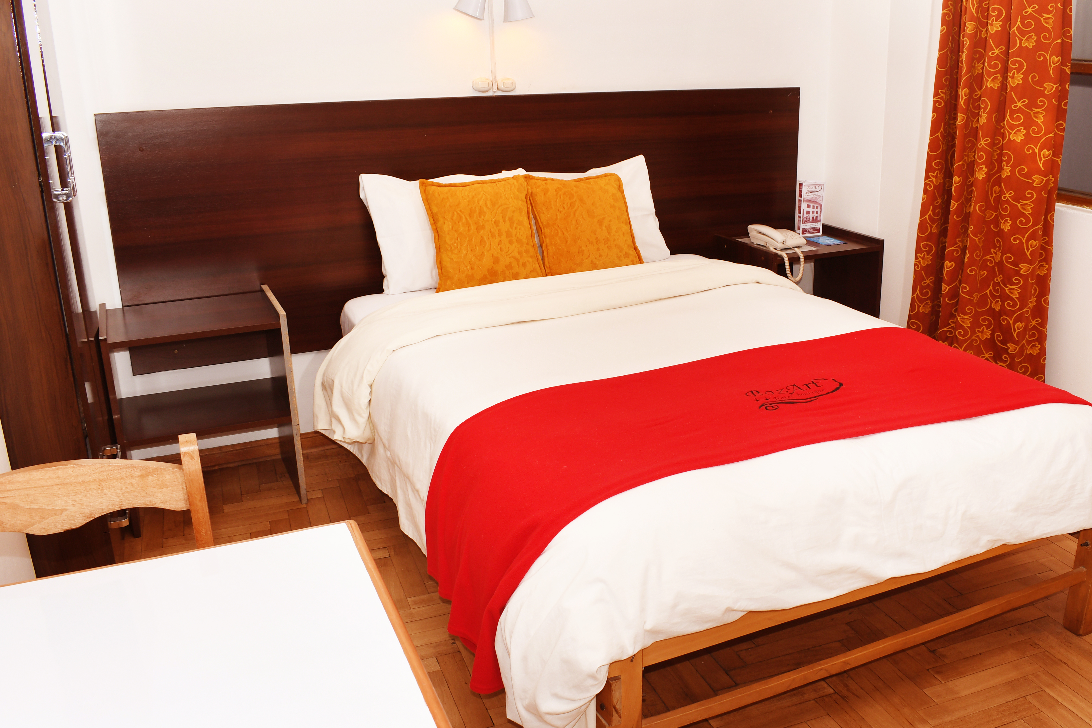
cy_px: 384
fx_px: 971
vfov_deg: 41.1
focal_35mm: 32
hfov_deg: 58.4
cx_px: 641
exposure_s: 1/60
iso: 125
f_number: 8
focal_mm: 18
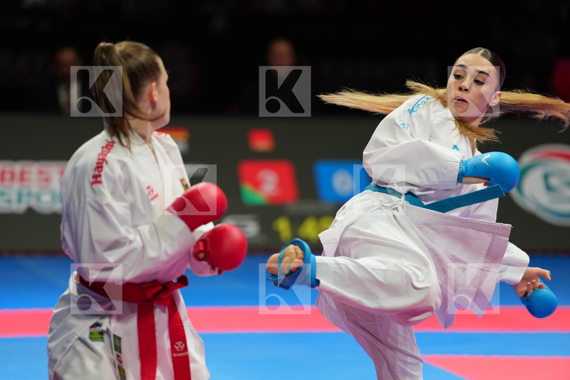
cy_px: 190
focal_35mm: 185
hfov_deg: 11.1
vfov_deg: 7.4
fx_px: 2928
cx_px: 285
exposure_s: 1/1000
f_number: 2.8
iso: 800
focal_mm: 185
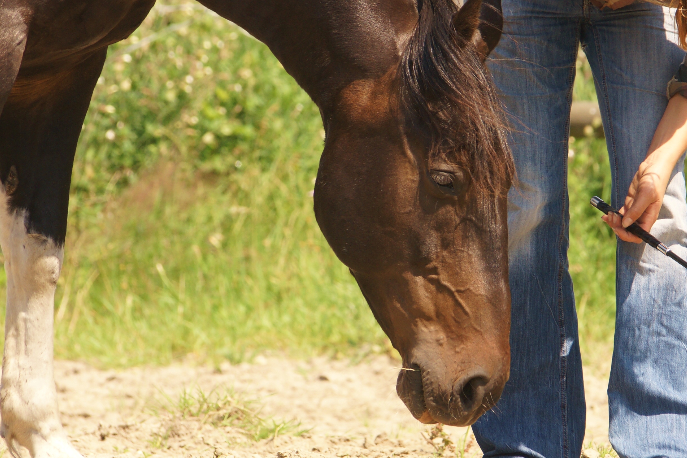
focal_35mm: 527
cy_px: 205
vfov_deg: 2.6
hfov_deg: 3.9
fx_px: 10055
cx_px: 407
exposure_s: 1/400
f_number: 5.6
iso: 250
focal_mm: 200
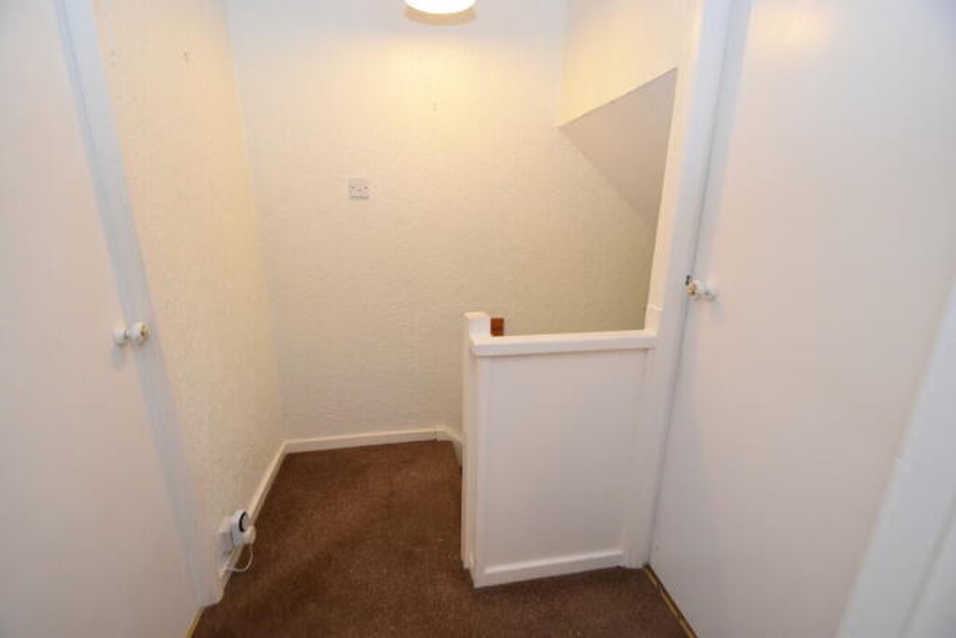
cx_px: 478
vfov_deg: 77.4
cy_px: 319
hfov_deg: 100.4
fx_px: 398
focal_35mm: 15
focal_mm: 10
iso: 800
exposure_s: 1/80
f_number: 4
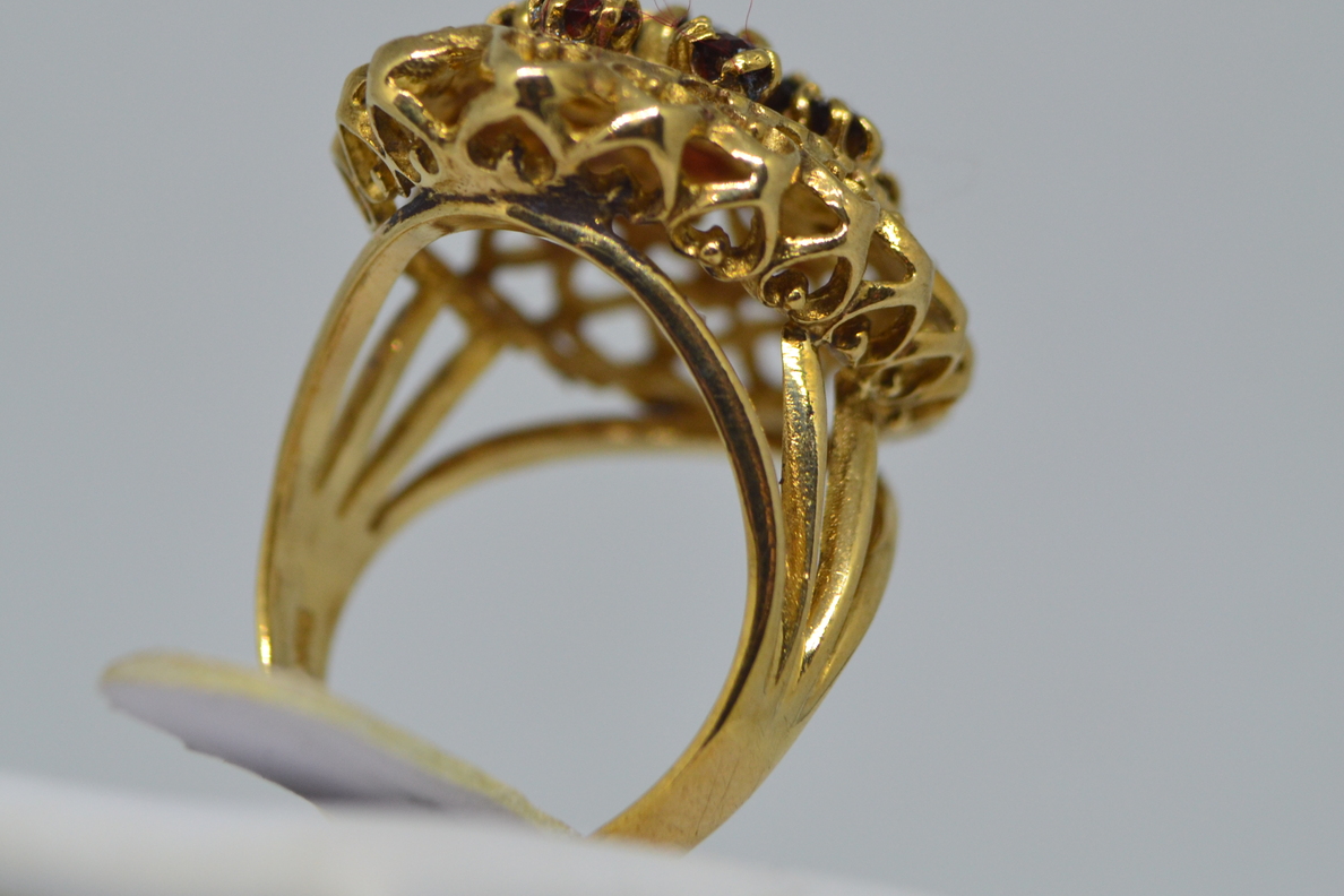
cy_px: 352
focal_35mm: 101
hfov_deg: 20.2
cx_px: 493
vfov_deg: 13.5
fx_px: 3770
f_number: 7.1
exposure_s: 1/30
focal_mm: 50
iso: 400
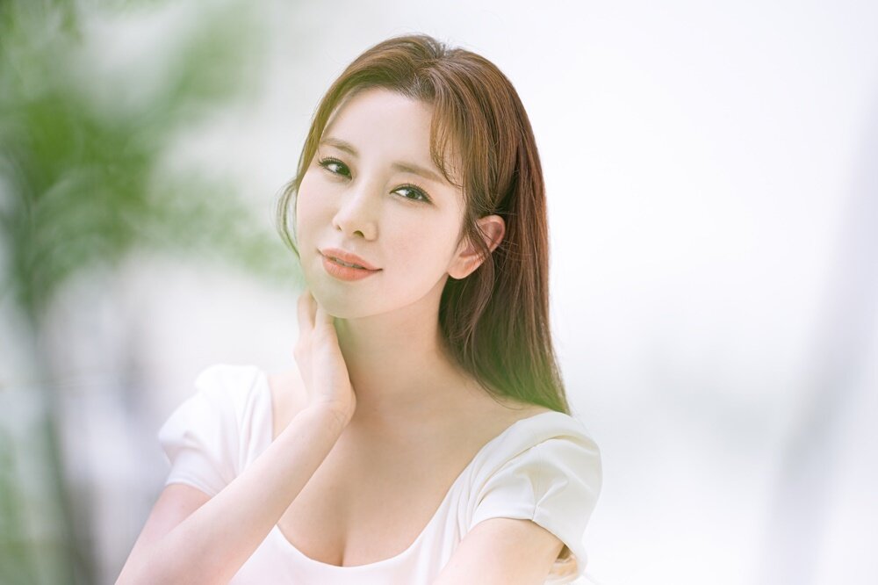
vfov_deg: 16.1
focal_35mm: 85
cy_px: 292
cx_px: 439
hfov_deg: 23.9
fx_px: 2072
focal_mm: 85
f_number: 1.8
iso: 200
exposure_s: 1/2500
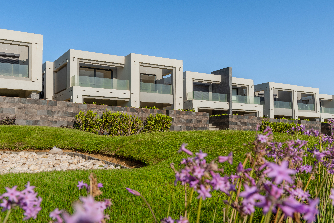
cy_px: 112
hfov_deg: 53.1
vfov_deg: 36.9
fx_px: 334
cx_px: 167
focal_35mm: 36
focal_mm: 36
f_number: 14
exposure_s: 1/160
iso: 100
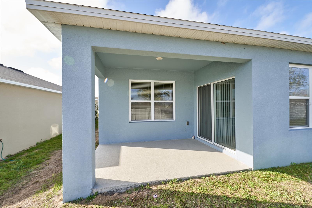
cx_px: 156
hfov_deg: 104.3
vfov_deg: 81.2
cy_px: 104
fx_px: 121
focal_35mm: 14
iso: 100
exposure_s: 1/160
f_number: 5
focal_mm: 14
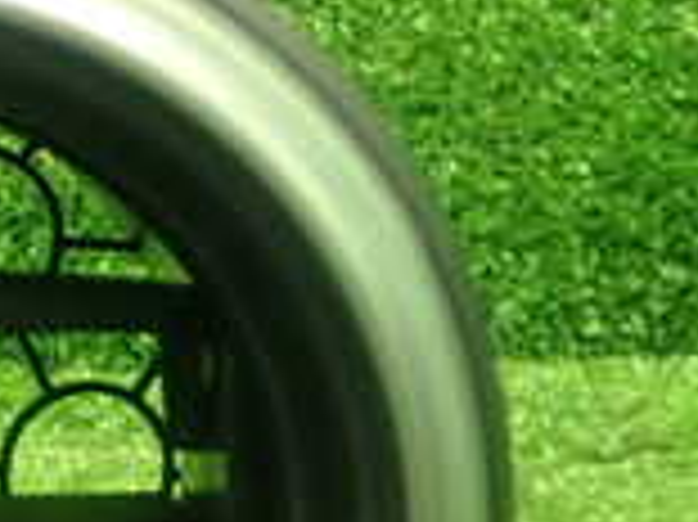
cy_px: 504
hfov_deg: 15.2
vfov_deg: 11.8
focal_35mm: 124
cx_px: -180
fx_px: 2498
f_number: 2.4
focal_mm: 5.79
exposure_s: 1/30
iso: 320
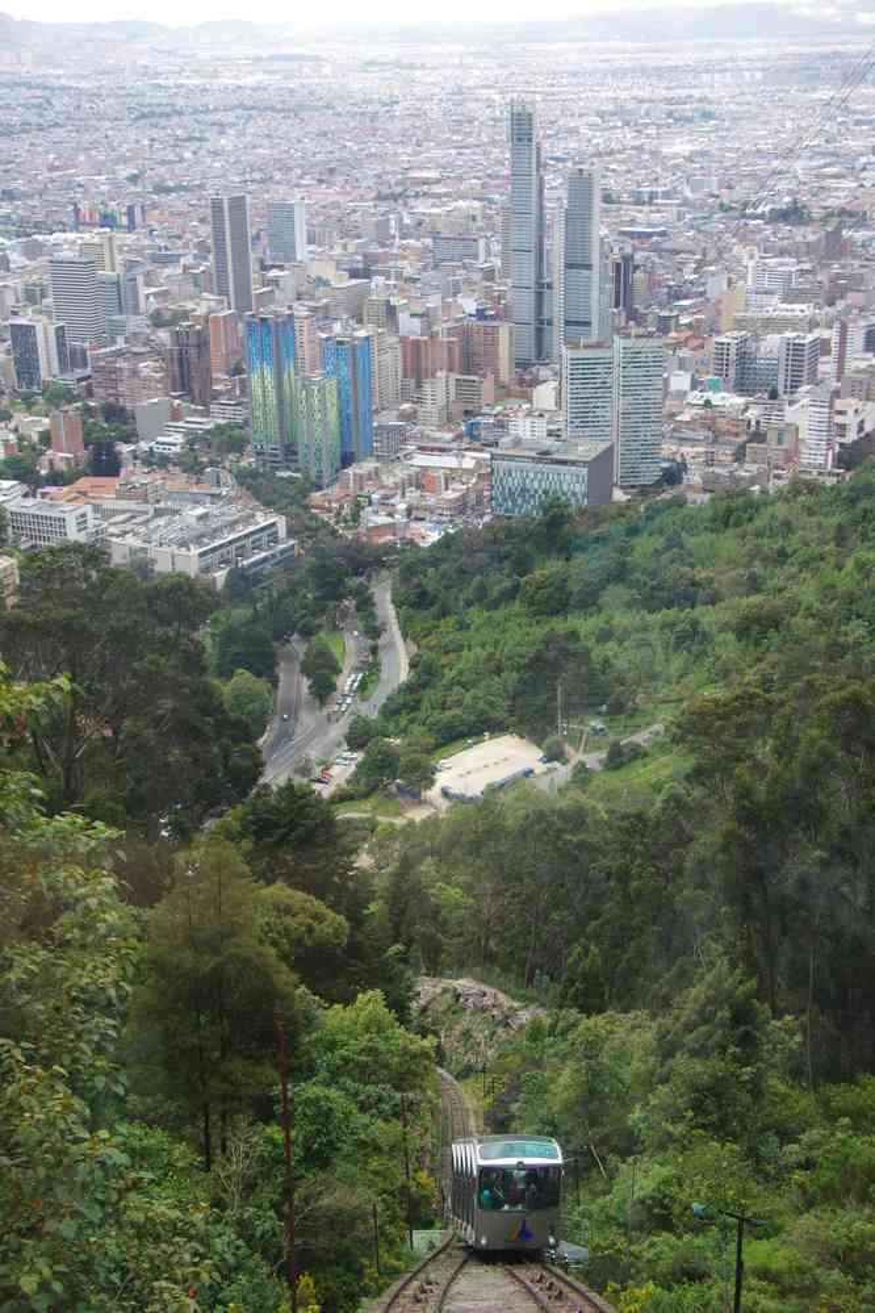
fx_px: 1786
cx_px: 438
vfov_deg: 40.3
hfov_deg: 27.5
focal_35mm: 49
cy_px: 656
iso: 200
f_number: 6.3
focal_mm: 32.5
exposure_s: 1/60
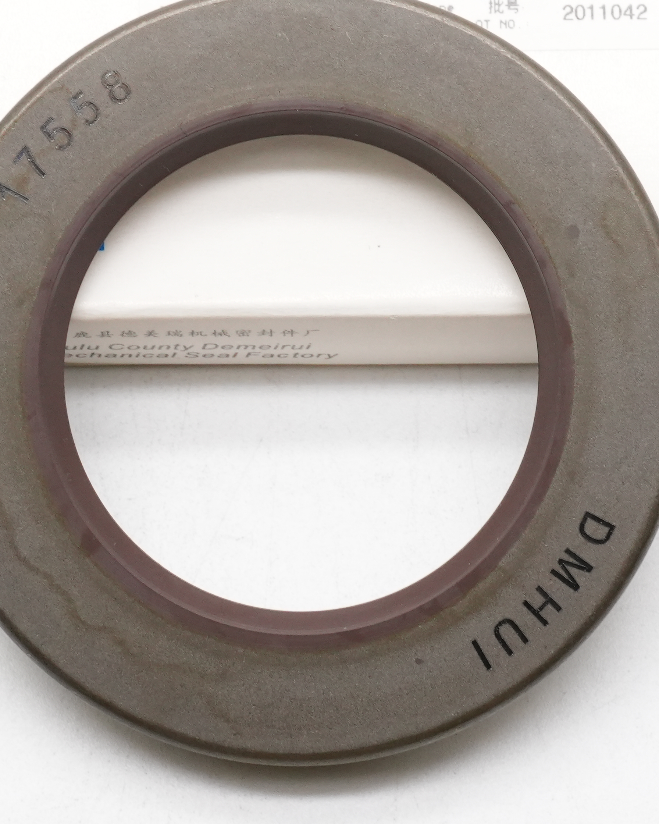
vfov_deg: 11.5
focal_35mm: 167
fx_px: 4079
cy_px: 187
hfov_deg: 9.2
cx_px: 426
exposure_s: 1/80
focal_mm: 43
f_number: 11
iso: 1000
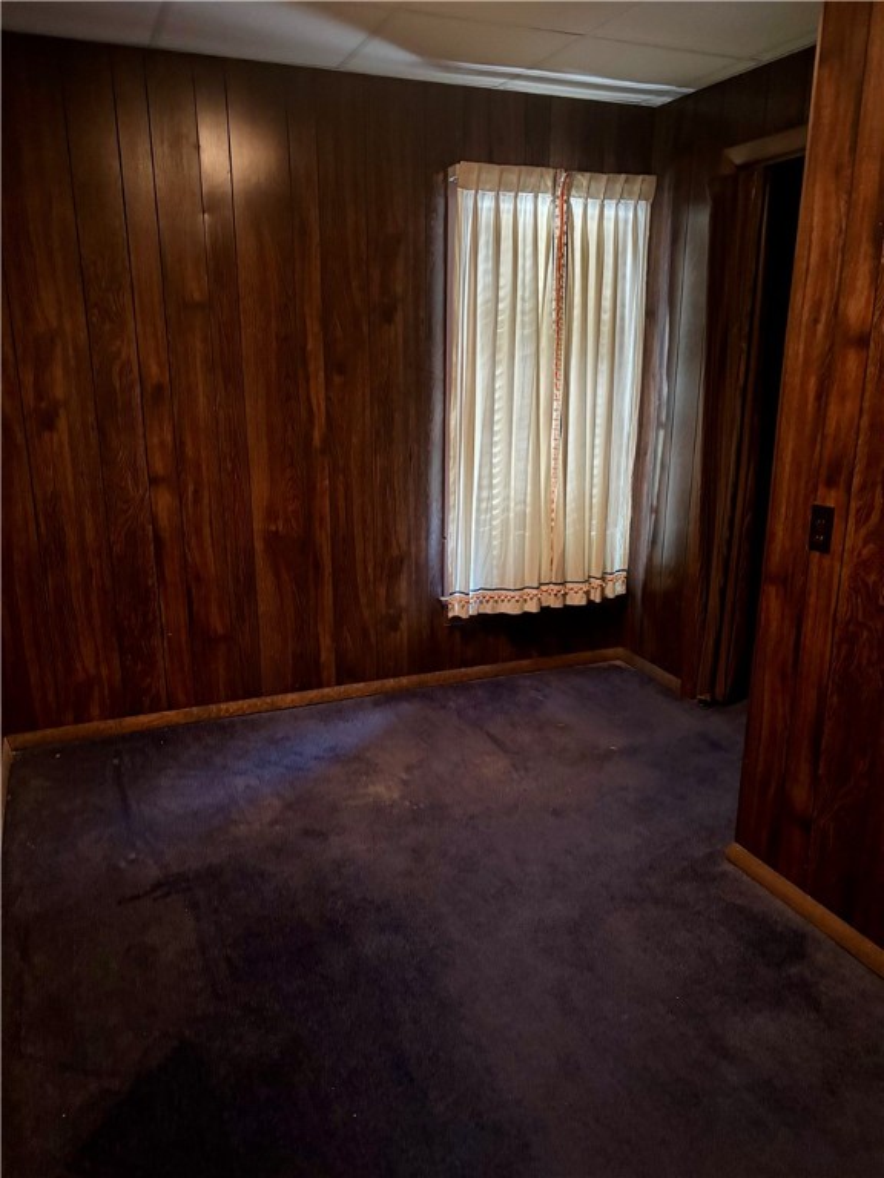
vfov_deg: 67.3
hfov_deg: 53.1
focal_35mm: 26
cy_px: 589
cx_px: 442
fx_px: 885
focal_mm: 5.96
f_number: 1.6
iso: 640
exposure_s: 1/30
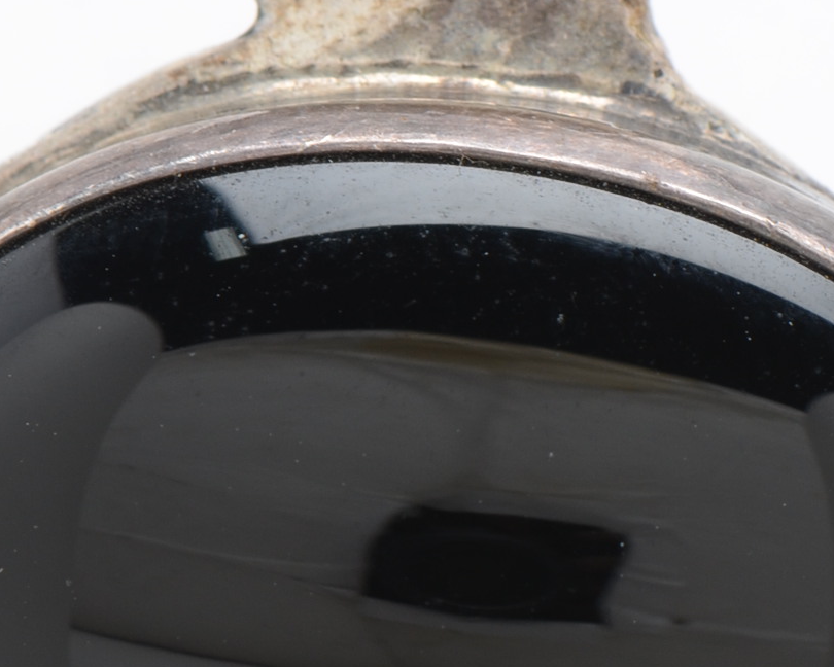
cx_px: 936
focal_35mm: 363
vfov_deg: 4.3
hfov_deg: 5.3
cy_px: 664
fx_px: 8970
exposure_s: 1/125
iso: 200
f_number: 14
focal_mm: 85
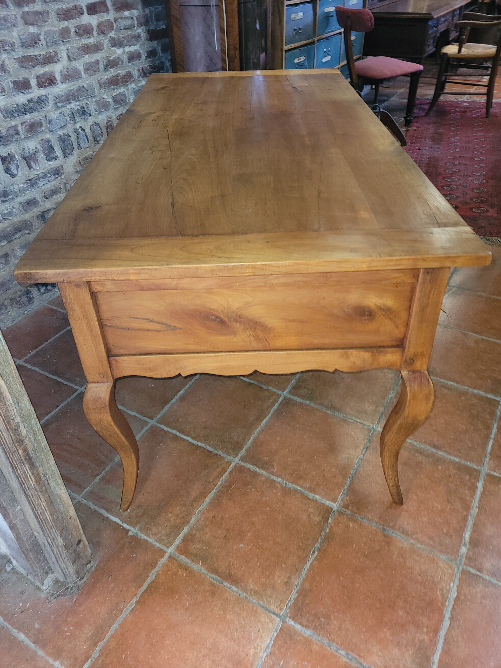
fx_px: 502
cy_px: 334
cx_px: 250
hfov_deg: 53.1
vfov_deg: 67.3
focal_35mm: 26
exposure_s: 1/14
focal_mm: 5.4
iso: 125
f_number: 1.8
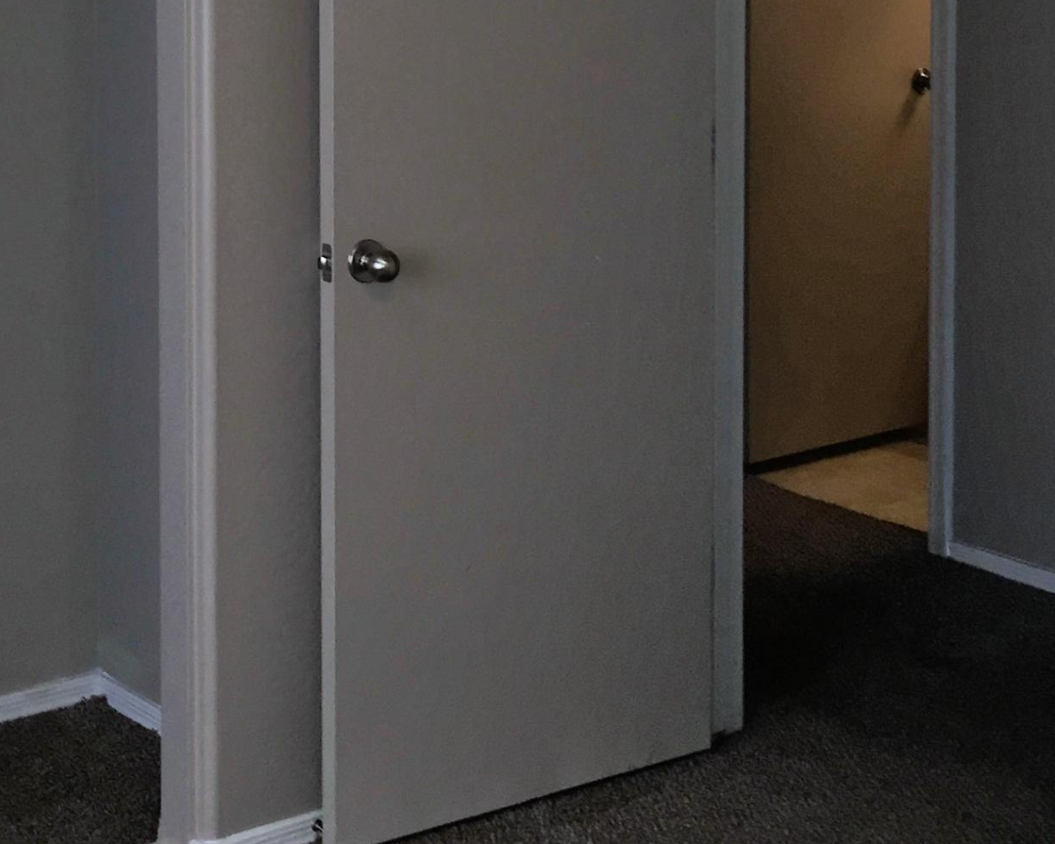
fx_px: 2155
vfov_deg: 21.2
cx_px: 342
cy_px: -53
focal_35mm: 69
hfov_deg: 27.3
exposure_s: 1/30
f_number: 2.2
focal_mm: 4.15
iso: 32
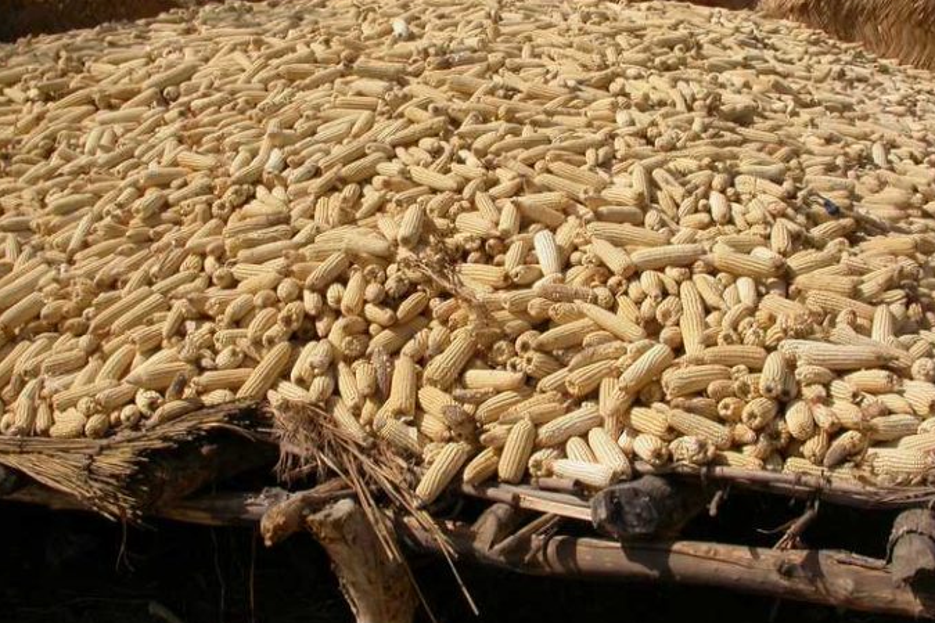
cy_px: 266
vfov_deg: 29.8
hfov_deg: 43.5
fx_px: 1169
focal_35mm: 45
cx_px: 519
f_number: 7.5
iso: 100
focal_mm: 7.85
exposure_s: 1/560
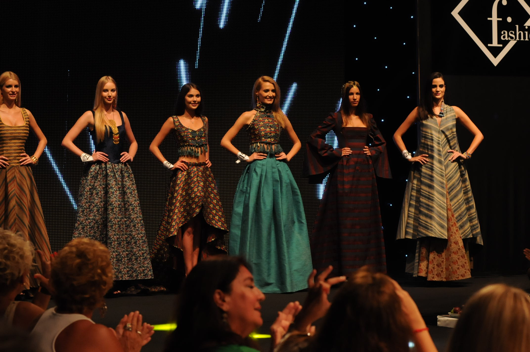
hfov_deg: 17.1
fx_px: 1765
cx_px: 265
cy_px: 176
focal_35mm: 120
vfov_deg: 11.4
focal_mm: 80
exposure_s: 1/160
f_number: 6.3
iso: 1250
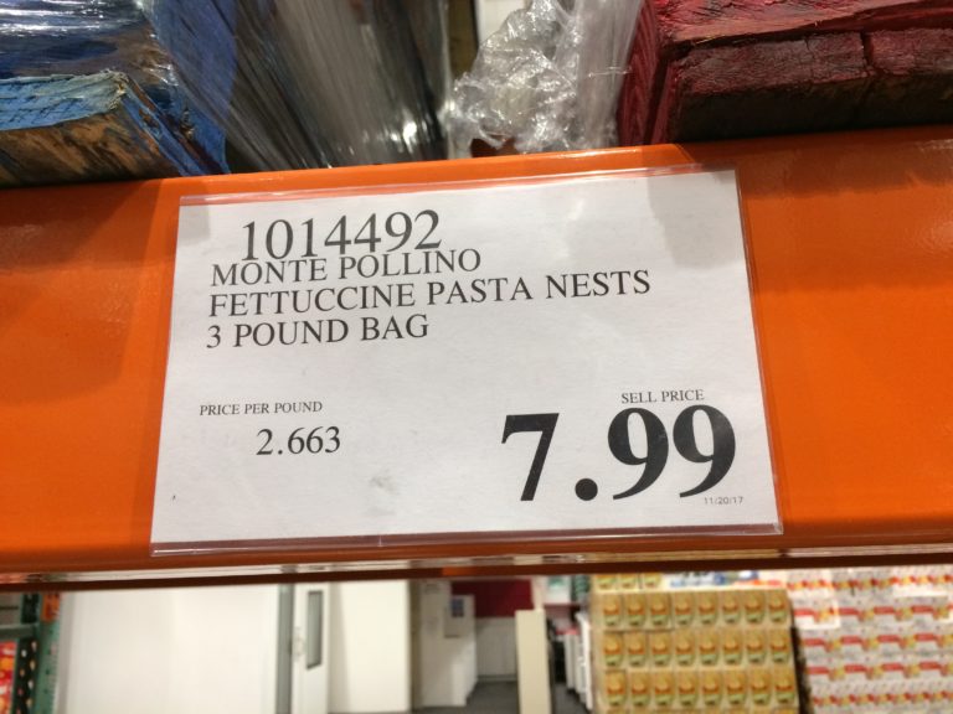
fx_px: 798
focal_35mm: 29
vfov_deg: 48.2
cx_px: 476
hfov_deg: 61.7
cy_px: 357
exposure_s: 1/33
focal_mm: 4.15
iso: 80
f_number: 2.2
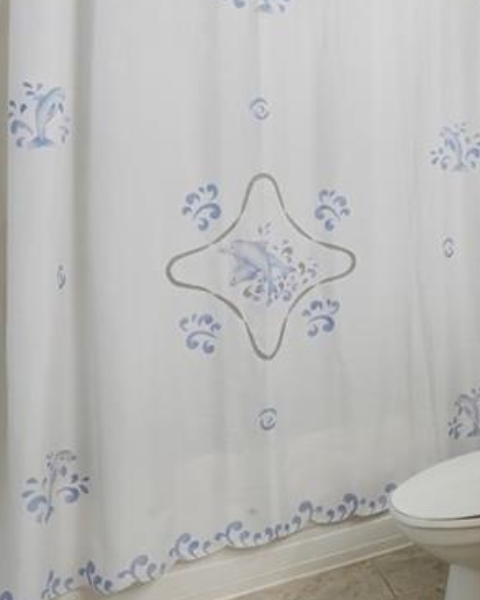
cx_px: 683
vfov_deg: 42.4
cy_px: 147
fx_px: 746
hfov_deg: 27.3
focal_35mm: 42
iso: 400
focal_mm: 16
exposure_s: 1/500
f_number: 9
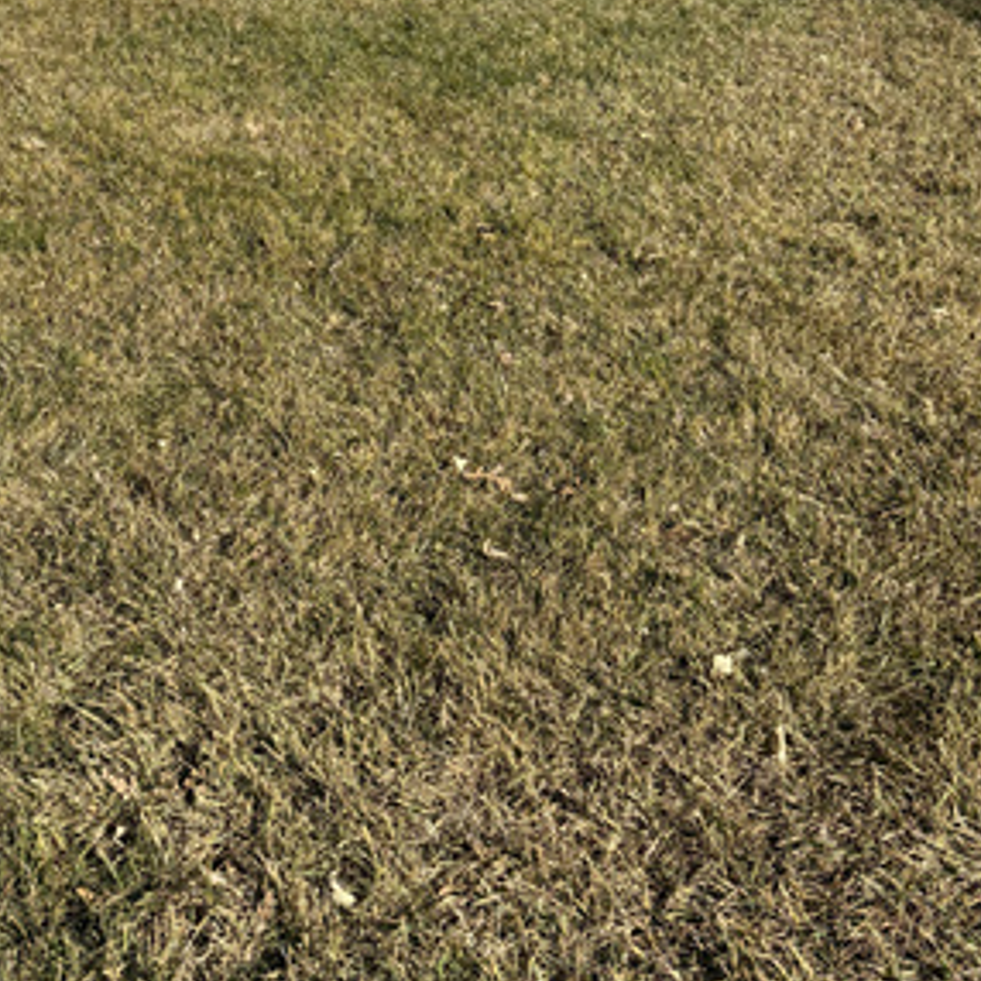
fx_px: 1828
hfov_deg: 30.0
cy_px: 55
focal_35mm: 57
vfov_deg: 28.6
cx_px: 394
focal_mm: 6.76
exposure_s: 1/4167
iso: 80
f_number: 1.78
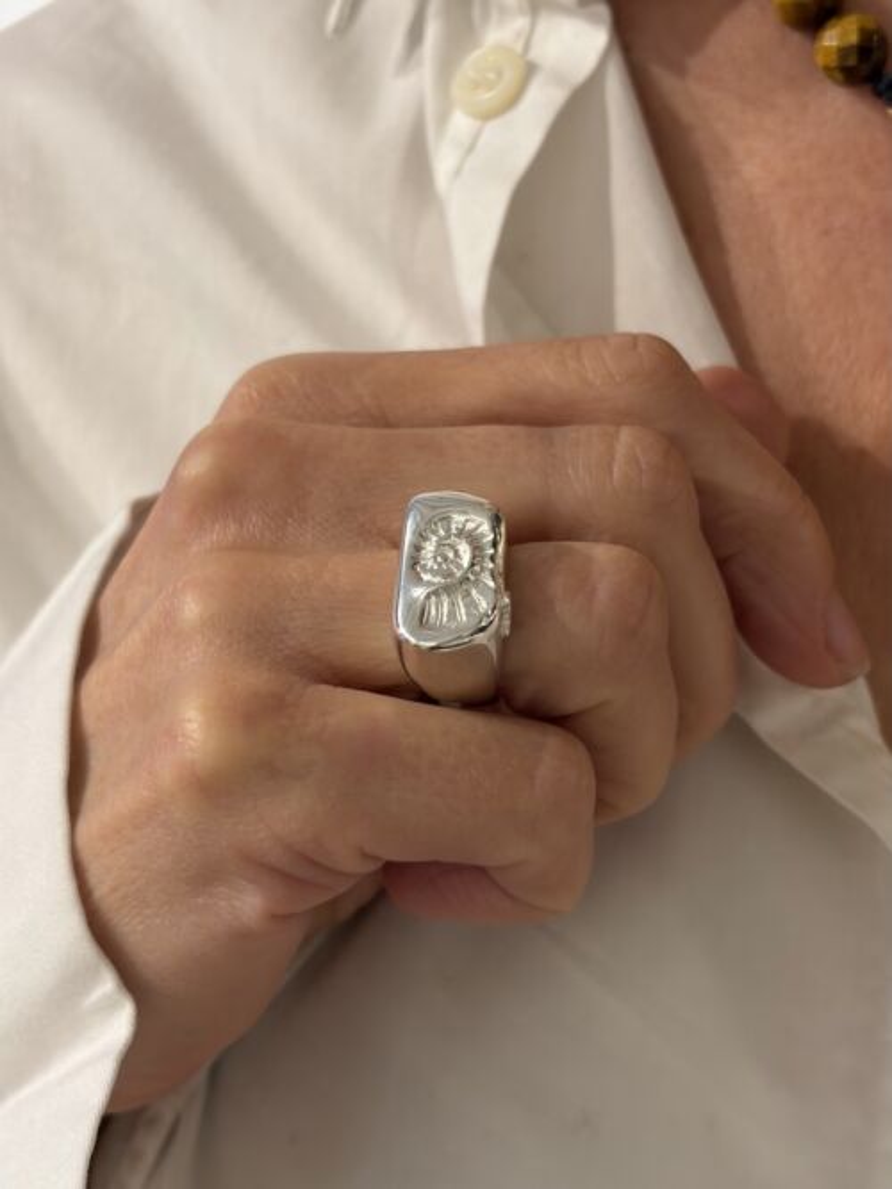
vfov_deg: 36.8
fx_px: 1787
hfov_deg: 28.0
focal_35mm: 52
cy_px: 594
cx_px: 446
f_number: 1.6
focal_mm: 5.96
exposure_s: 1/50
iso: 64
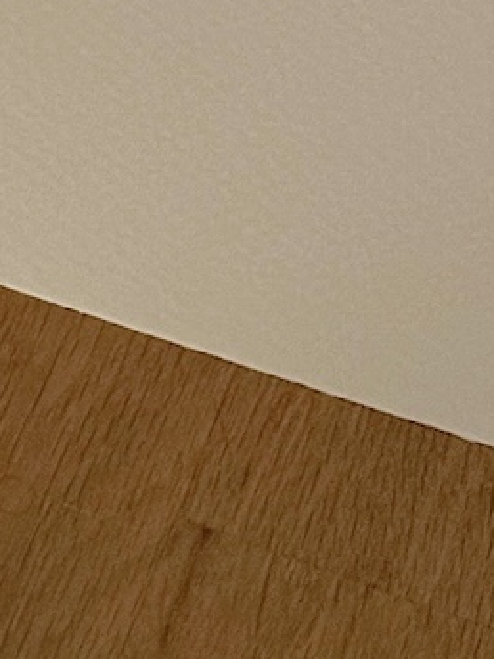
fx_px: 4243
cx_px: -494
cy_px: 63
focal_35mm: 223
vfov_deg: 8.8
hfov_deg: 6.5
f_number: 1.78
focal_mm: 6.76
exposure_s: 1/33
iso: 500
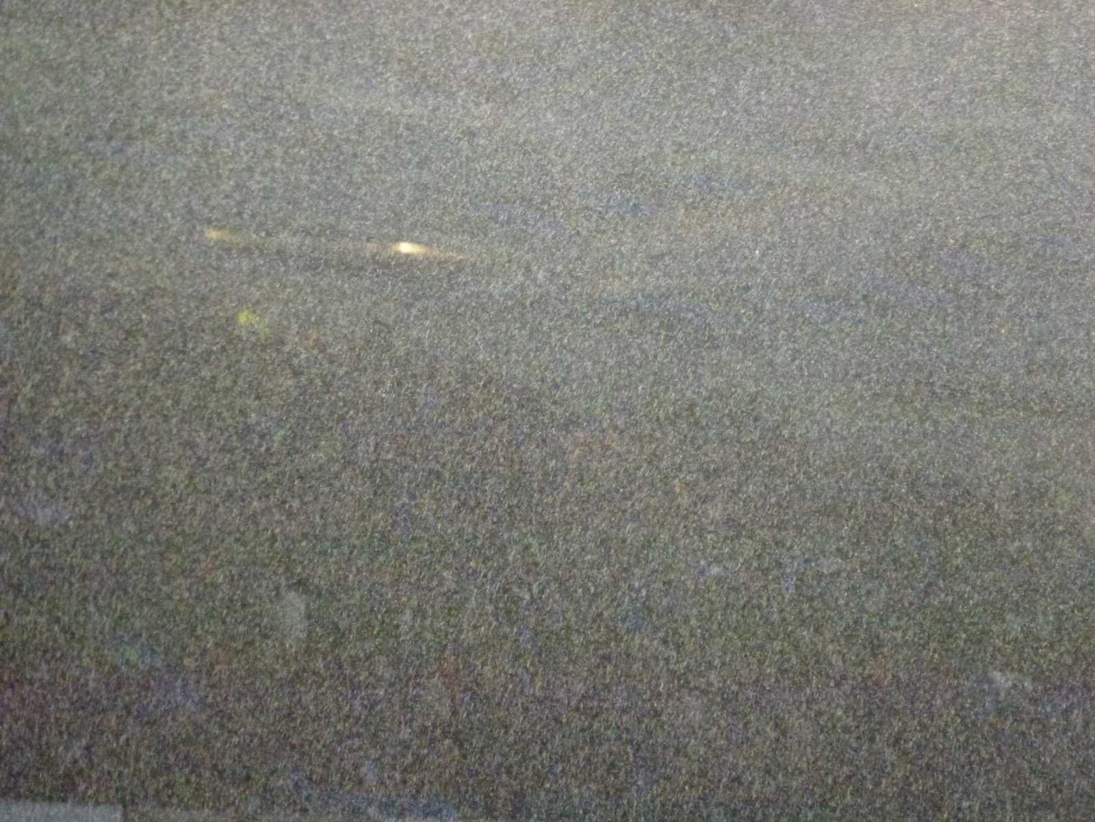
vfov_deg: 6.0
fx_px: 7877
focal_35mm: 249
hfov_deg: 8.0
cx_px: 548
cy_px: 411
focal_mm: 44.5
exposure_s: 1/125
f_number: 5.6
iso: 1600
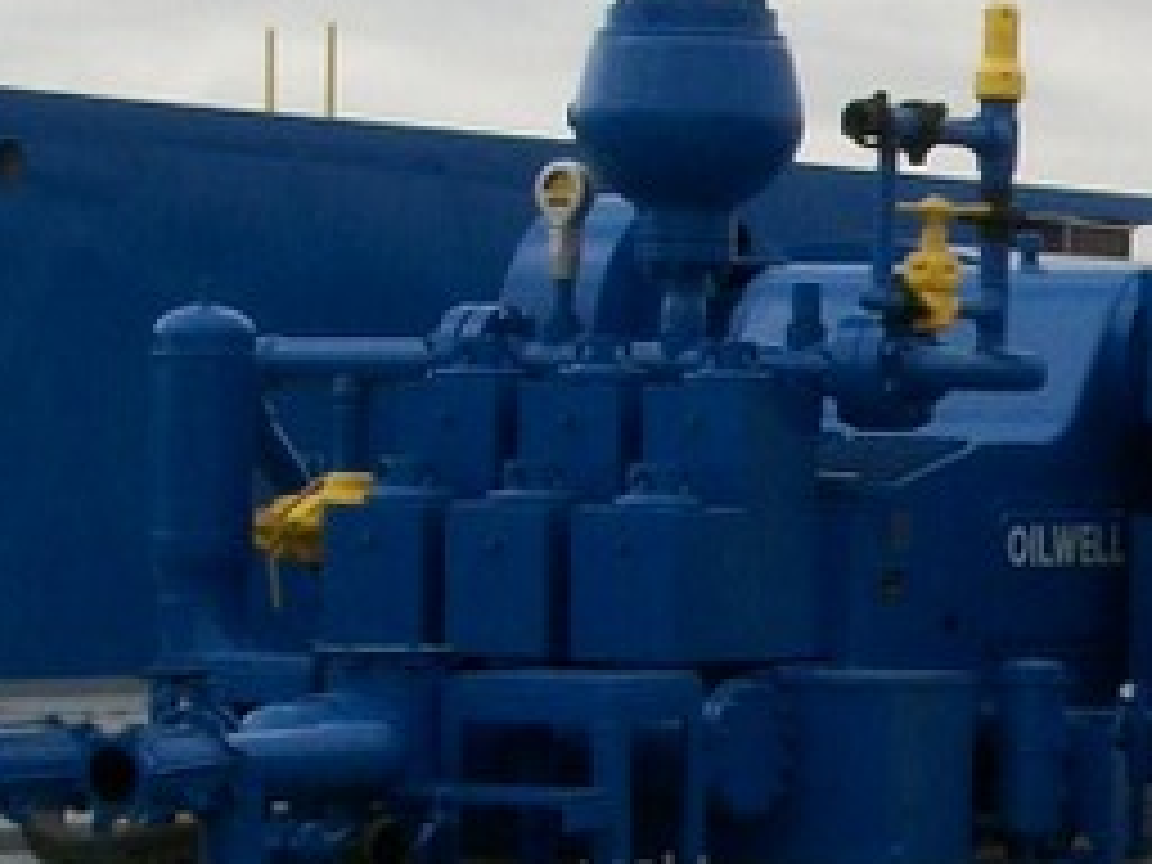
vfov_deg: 9.0
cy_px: 760
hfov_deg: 11.8
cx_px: 1449
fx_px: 5458
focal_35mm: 164
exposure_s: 1/500
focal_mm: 6.3
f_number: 5.6
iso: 80
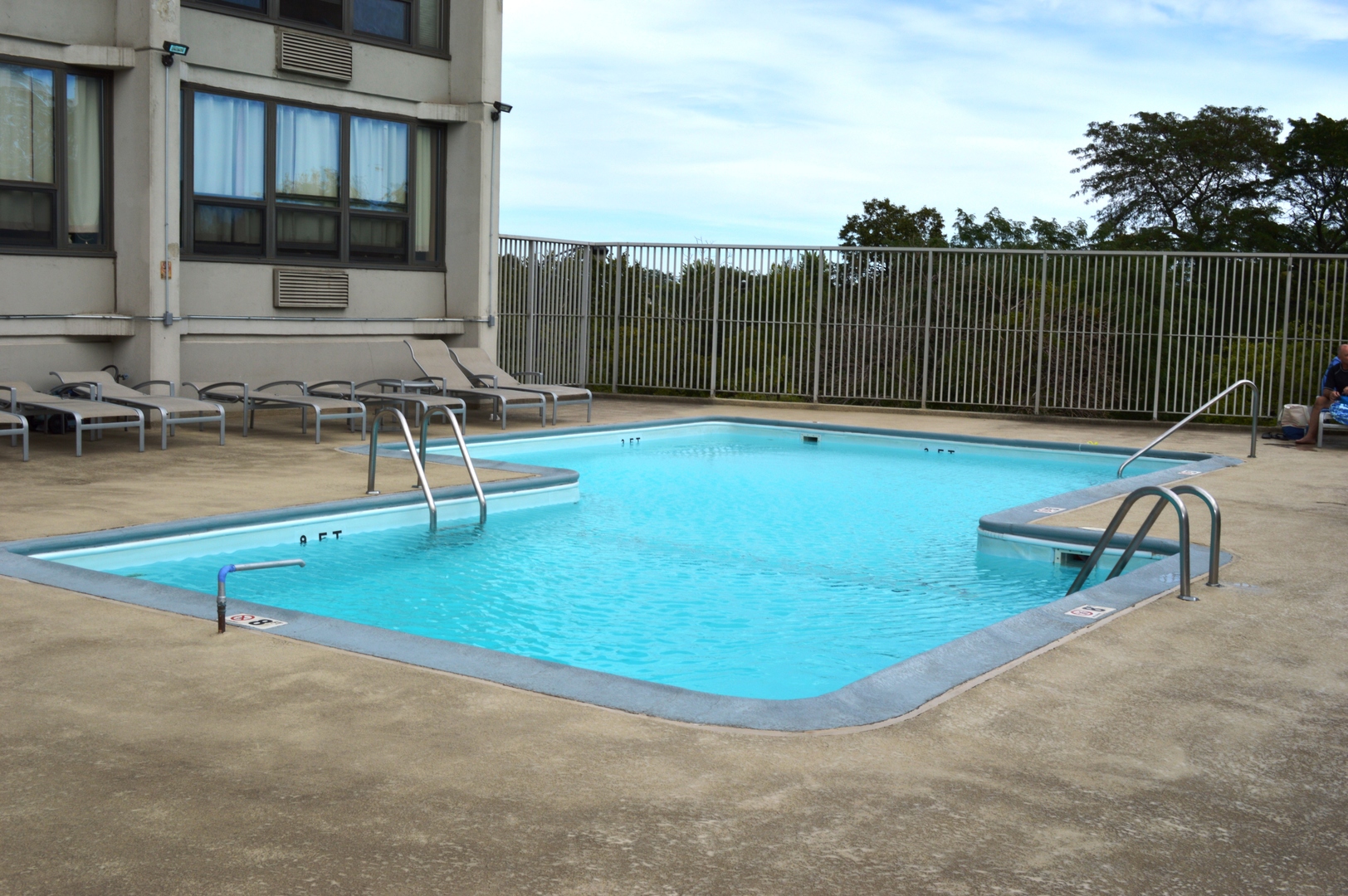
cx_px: 674
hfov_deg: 49.6
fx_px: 1459
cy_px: 448
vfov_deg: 34.2
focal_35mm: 39
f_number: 11
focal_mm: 26
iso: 100
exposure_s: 1/200
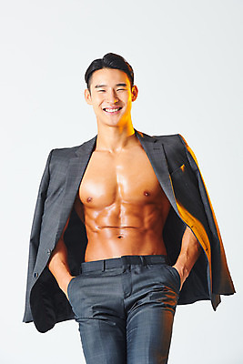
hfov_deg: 8.9
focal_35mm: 155
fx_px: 1568
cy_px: 182
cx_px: 122
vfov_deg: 13.2
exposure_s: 1/125
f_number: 11
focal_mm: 155
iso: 100
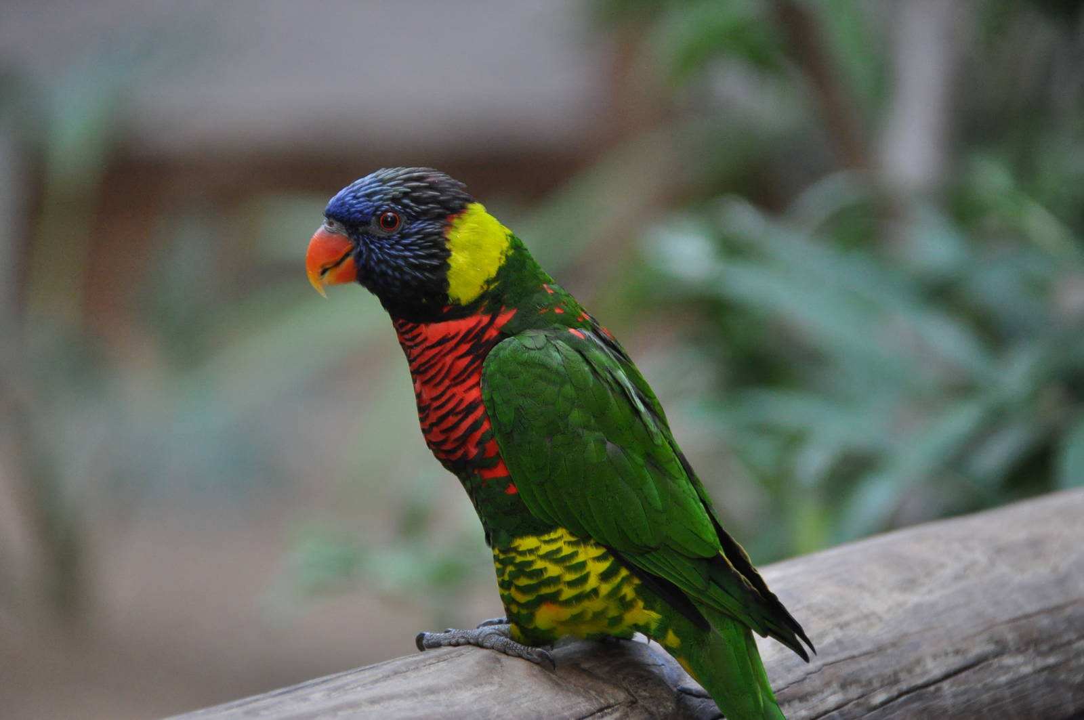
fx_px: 13535
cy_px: 360
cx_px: 542
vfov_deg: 3.0
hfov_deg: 4.6
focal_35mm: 450
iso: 1600
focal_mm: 300
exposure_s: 1/50
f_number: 5.6
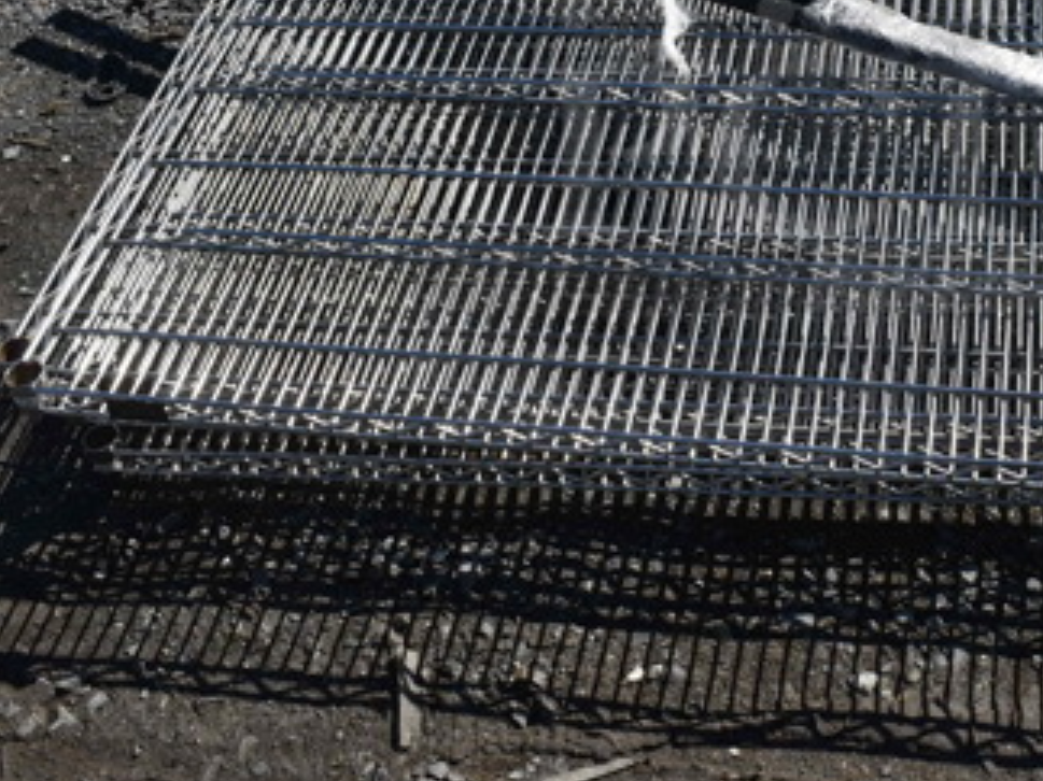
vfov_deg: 24.0
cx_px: 775
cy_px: 142
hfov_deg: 31.6
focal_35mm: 60
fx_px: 1807
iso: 200
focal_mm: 22
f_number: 9
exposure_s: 1/800
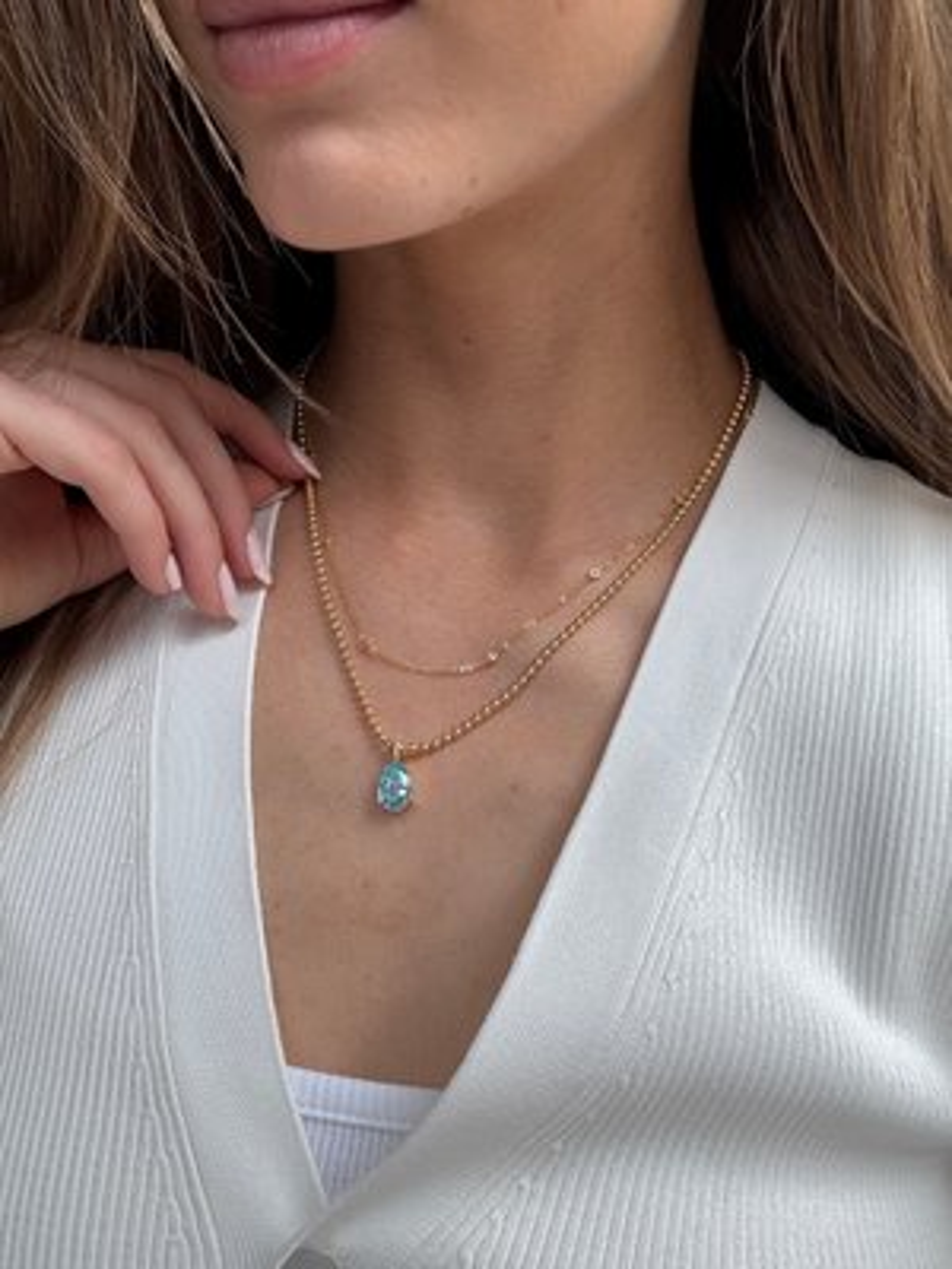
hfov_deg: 46.8
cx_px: 476
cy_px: 634
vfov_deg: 60.0
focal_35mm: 30
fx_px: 1100
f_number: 1.9
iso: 80
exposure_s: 1/120
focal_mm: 2.69
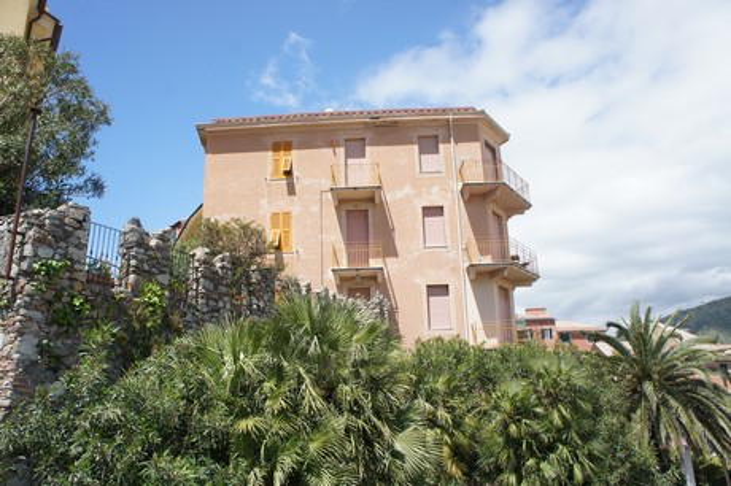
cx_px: 366
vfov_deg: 47.9
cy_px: 243
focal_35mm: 27
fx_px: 548
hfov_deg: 67.4
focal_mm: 18
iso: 200
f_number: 7.1
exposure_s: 1/320
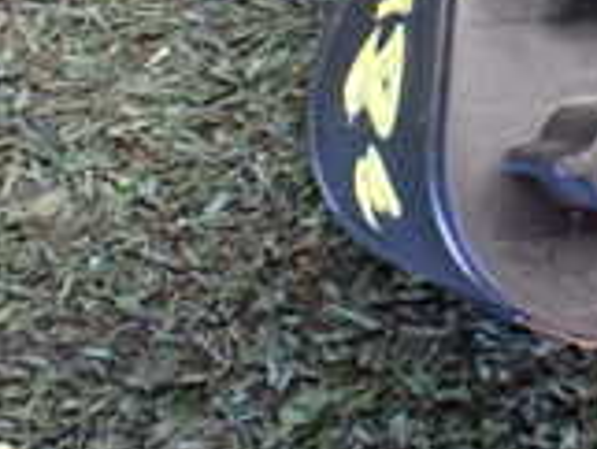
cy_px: -200
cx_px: 753
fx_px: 1933
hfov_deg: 16.7
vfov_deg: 12.6
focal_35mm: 112
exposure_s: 1/80
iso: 800
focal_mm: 5.4
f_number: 2.3
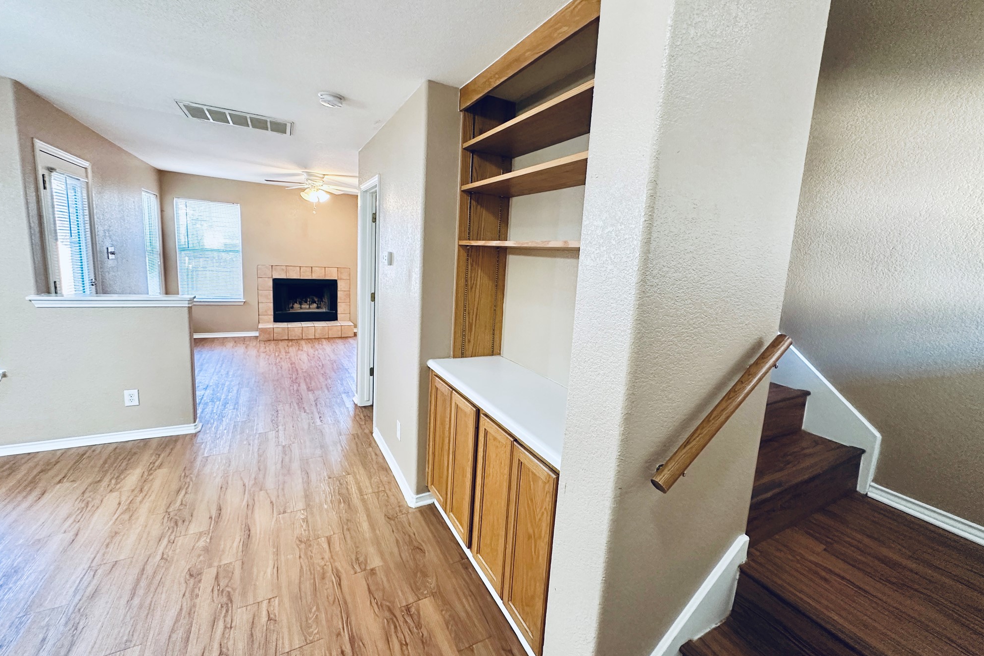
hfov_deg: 100.4
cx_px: 503
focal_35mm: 15
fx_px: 410
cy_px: 316
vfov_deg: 77.3
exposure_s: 1/60
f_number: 2.2
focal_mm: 2.22
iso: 320
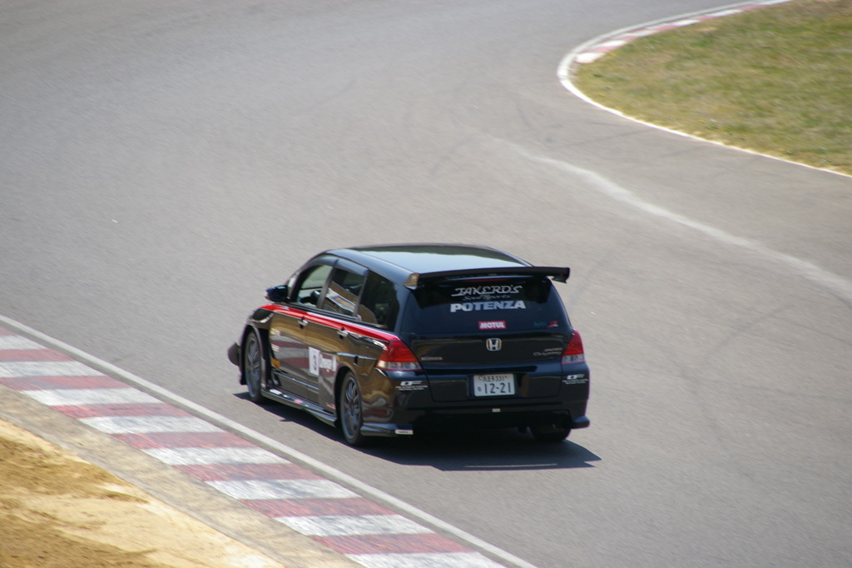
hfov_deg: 5.5
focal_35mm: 375
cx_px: 426
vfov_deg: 3.7
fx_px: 8872
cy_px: 284
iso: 200
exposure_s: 1/350
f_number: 8
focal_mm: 250
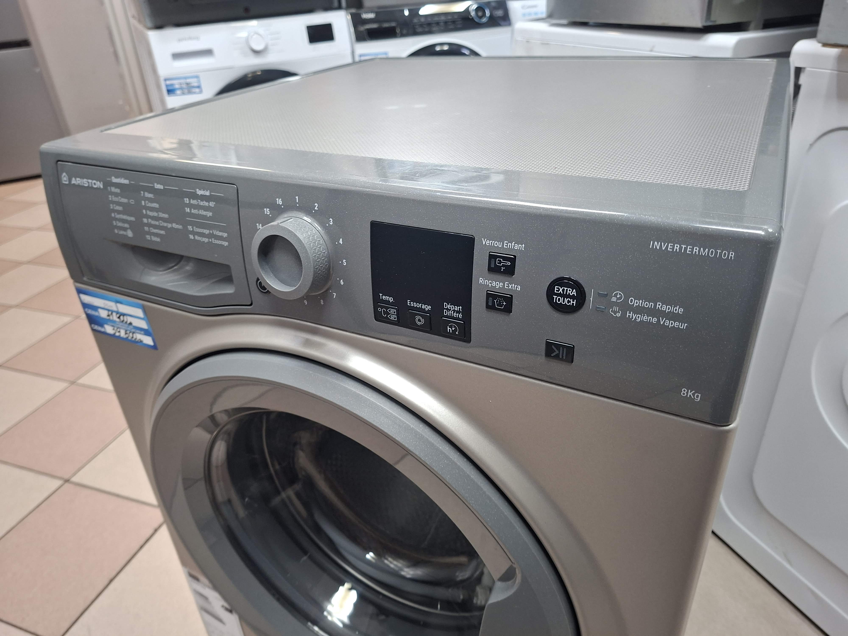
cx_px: 424
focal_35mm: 23
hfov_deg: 73.9
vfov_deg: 58.9
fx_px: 563
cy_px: 318
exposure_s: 1/33
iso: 320
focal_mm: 5.54
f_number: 1.8
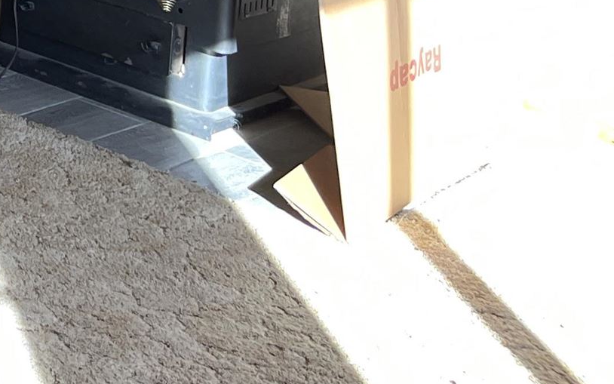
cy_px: -420
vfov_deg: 11.2
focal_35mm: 104
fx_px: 1741
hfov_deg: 16.6
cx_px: -503
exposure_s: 1/121
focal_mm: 5.1
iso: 50
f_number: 1.6
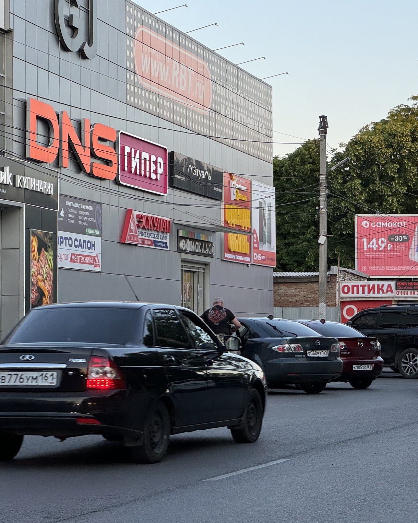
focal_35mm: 101
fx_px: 1562
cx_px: 346
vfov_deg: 19.0
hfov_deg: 15.1
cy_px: 260
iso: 40
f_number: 2.8
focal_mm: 9
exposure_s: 1/99
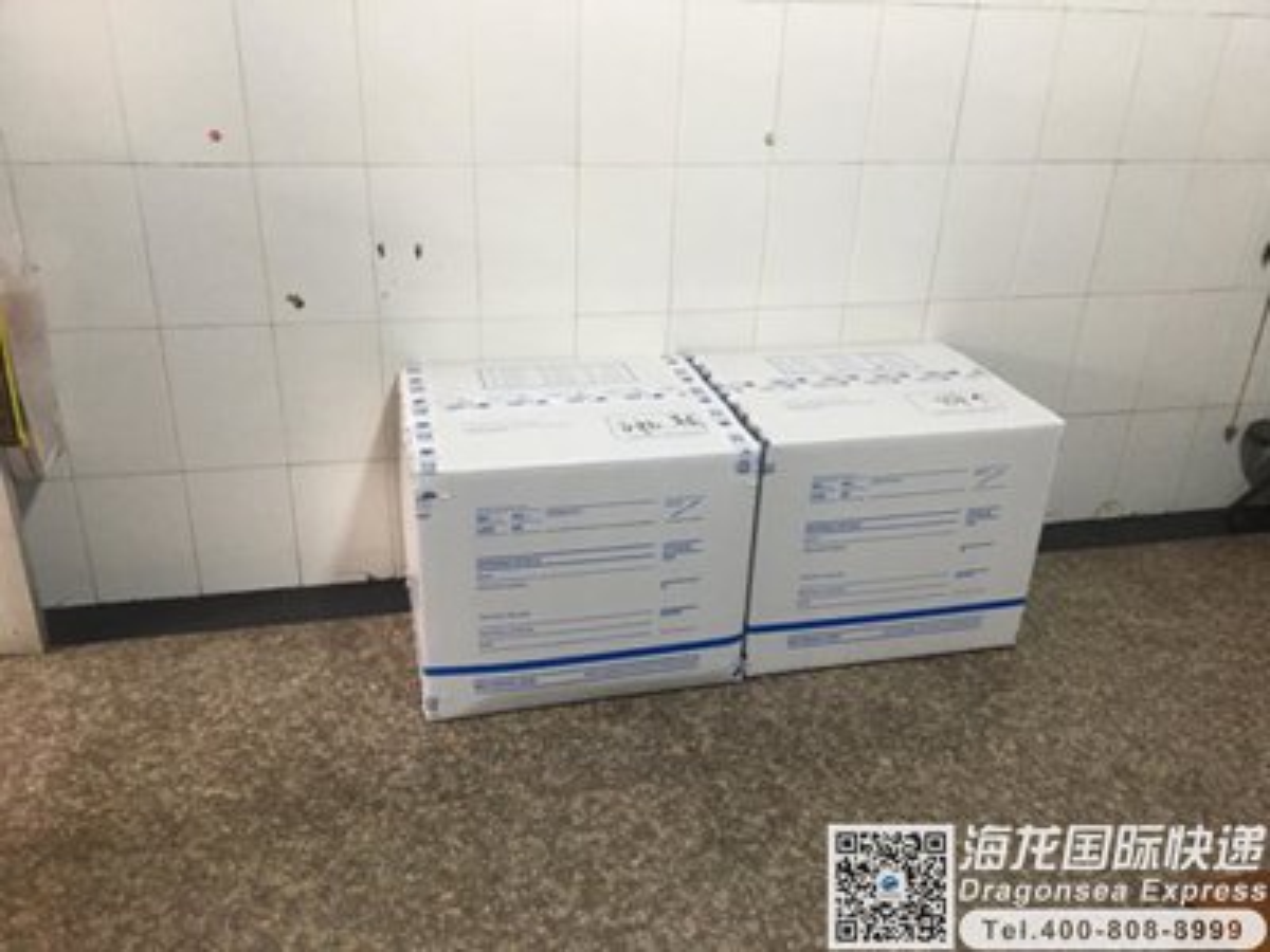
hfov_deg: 61.7
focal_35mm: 29
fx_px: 1064
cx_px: 635
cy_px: 476
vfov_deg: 48.2
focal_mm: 4.15
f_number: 2.2
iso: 160
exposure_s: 1/33
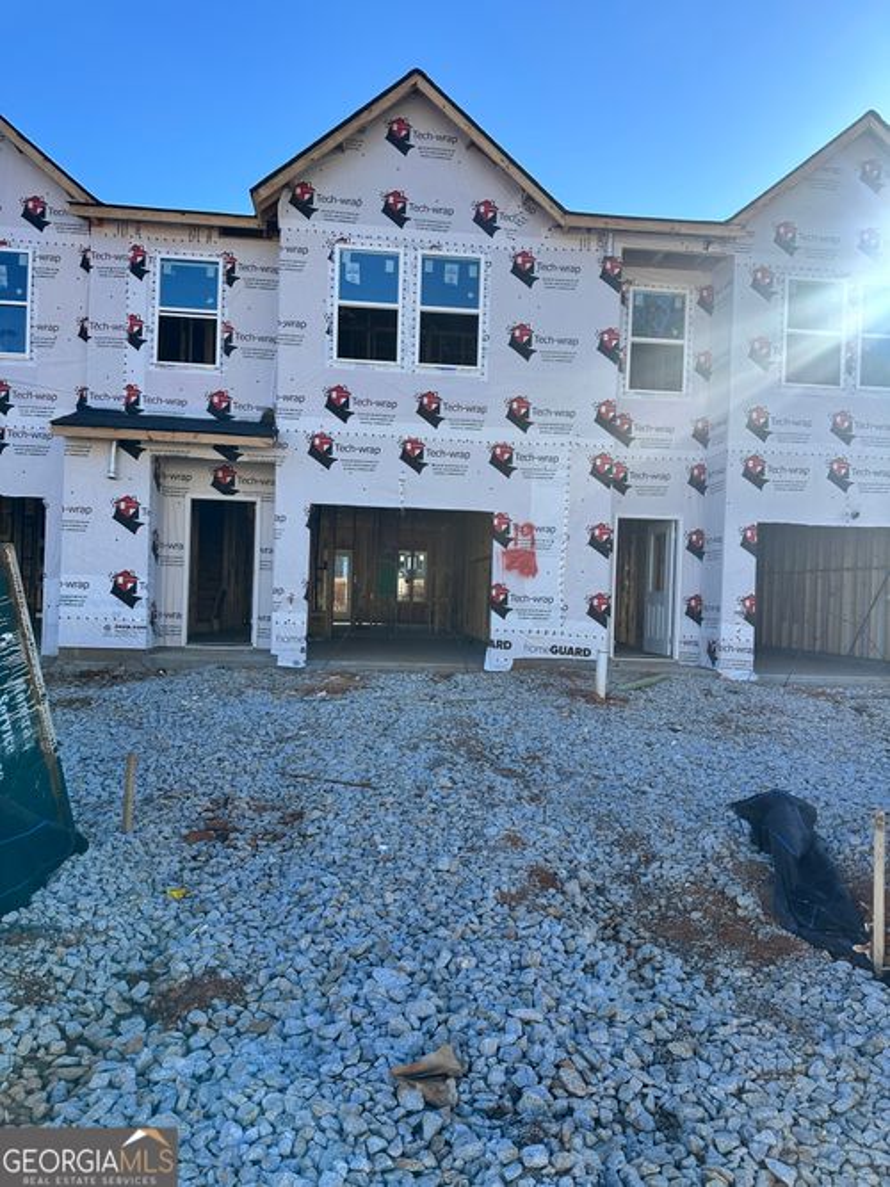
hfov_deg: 56.8
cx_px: 445
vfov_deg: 71.6
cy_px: 594
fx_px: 823
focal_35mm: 24
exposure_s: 1/2028
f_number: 1.78
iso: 80
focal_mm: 6.86
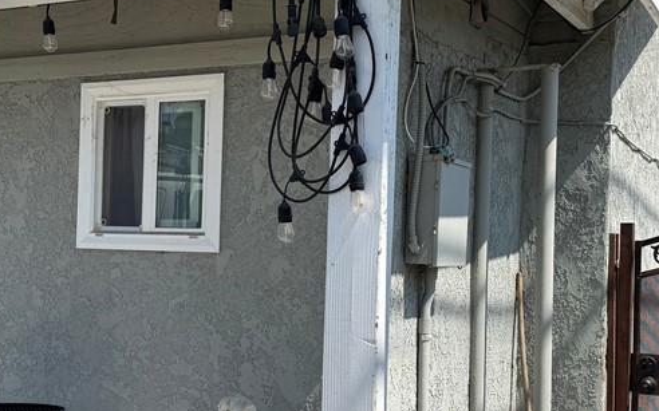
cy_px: 236
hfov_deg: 37.9
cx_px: 241
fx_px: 951
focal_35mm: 53
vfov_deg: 24.4
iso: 80
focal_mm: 6.76
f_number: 1.78
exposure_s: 1/3802
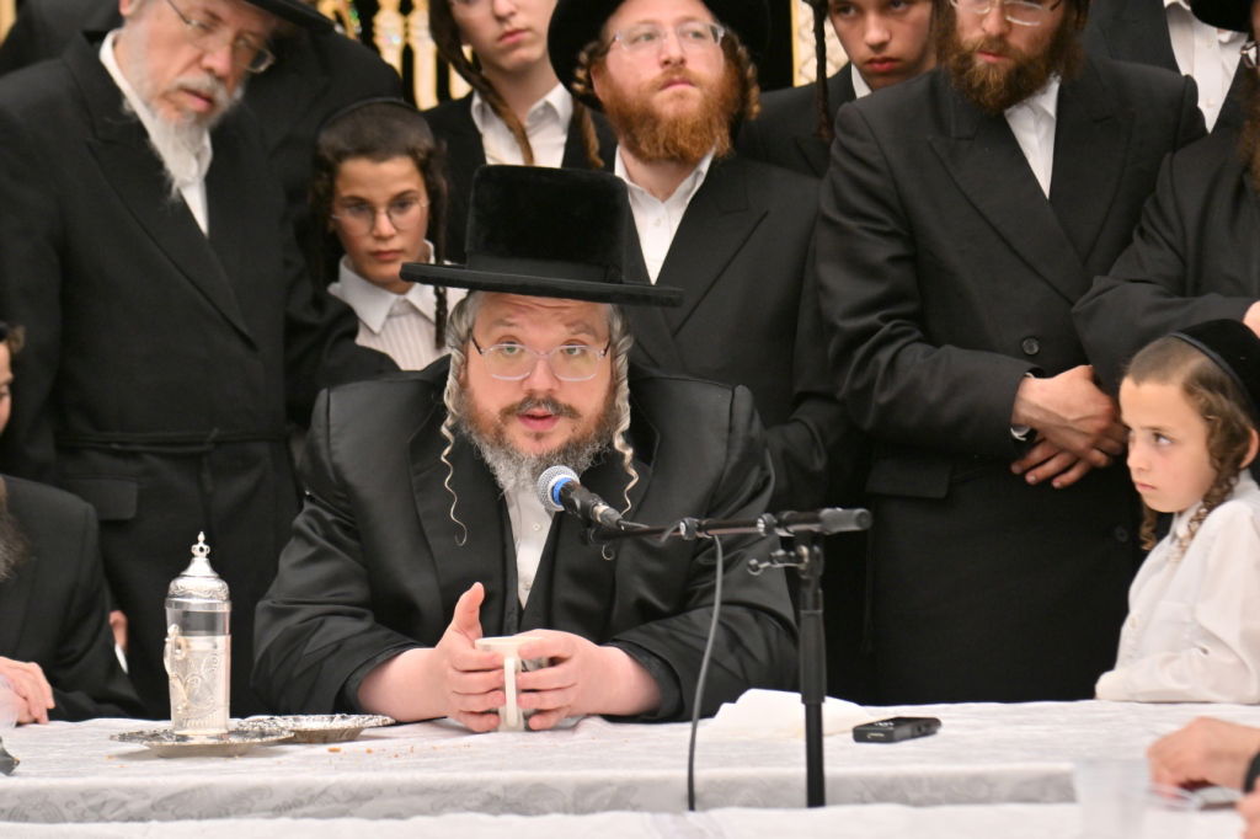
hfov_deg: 11.4
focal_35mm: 180
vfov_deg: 7.6
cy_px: 420
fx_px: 6298
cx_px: 630
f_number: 4
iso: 400
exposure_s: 1/200
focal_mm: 120
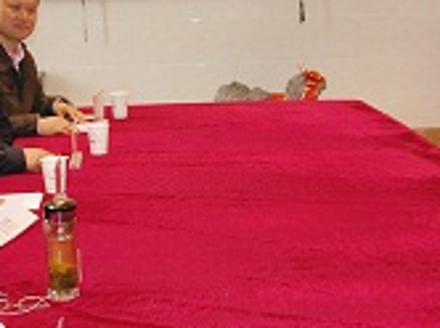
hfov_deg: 20.8
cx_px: 156
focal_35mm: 94
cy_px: 193
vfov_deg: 15.7
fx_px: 1193
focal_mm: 18
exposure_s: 1/60
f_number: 3.5
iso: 400
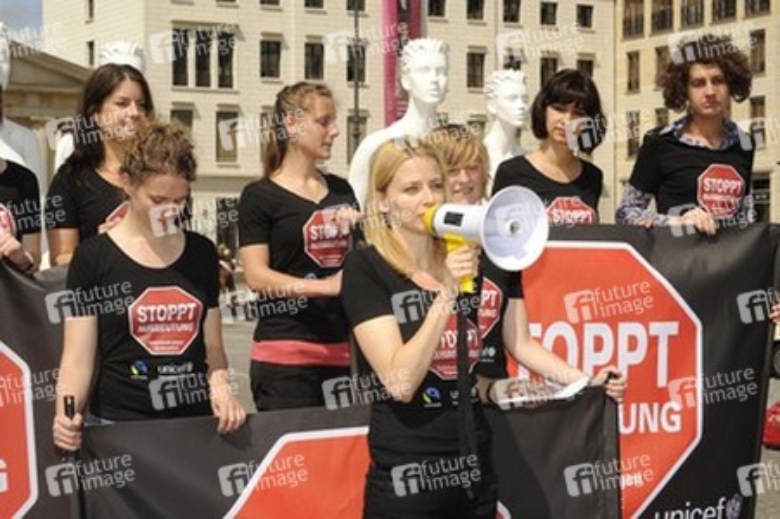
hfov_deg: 25.4
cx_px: 390
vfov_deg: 17.0
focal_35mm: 80
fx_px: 1732
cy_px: 260
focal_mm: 80
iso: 320
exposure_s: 1/250
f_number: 20
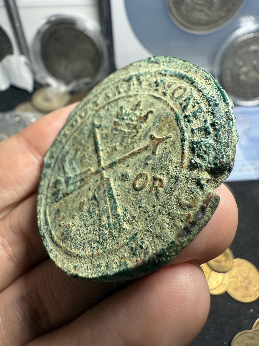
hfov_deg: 56.8
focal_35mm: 24
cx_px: 130
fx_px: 239
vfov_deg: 71.6
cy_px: 173
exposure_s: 1/99
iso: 125
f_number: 2.2
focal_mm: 2.22
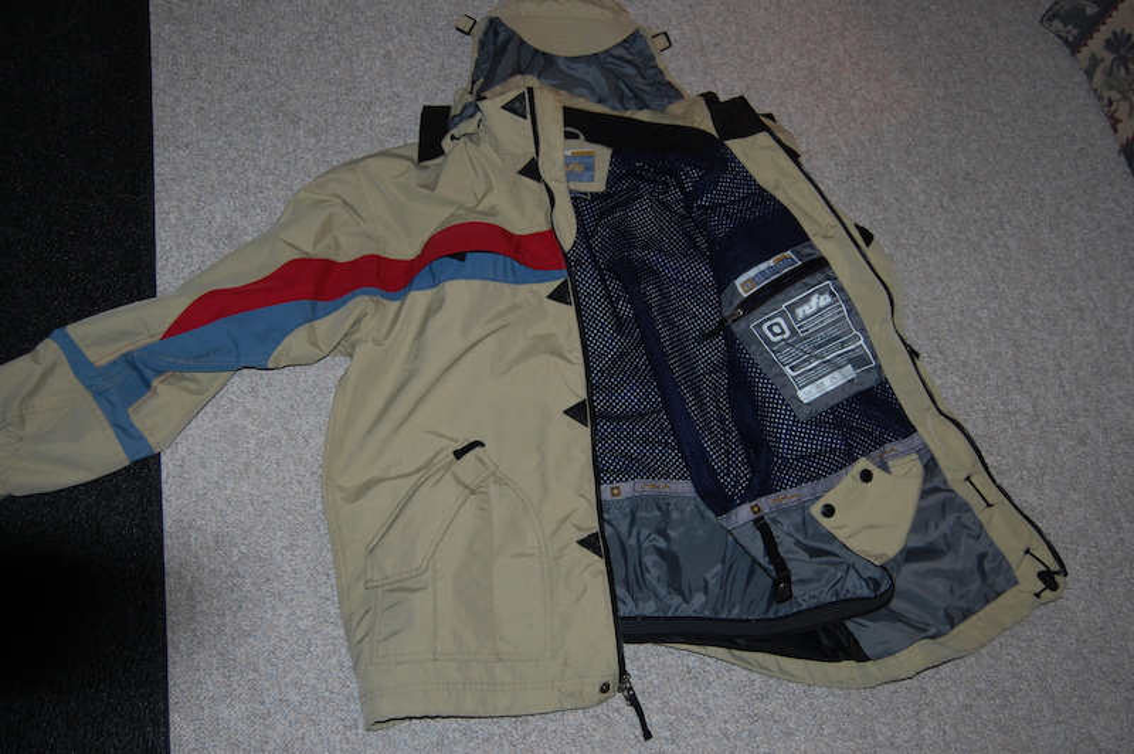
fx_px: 1133
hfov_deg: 53.2
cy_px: 377
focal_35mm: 36
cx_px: 567
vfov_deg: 36.8
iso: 400
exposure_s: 1/60
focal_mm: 24
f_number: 4
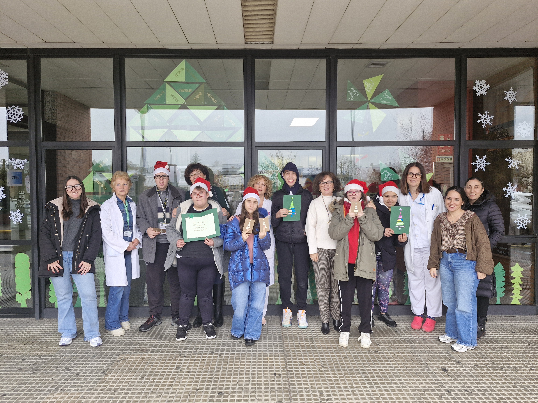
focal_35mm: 23
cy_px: 202
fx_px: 357
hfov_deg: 73.9
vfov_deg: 58.9
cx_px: 269
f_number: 1.8
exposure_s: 1/180
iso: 64
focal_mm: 5.54
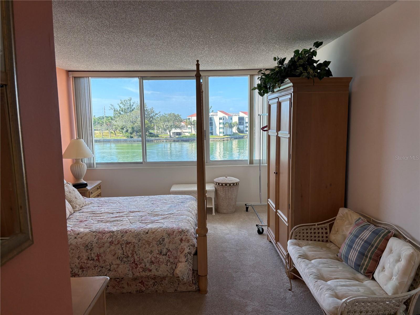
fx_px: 315
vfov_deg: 53.1
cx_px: 210
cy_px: 158
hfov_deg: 67.3
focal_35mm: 26
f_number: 1.6
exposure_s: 1/373
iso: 64
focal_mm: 5.96
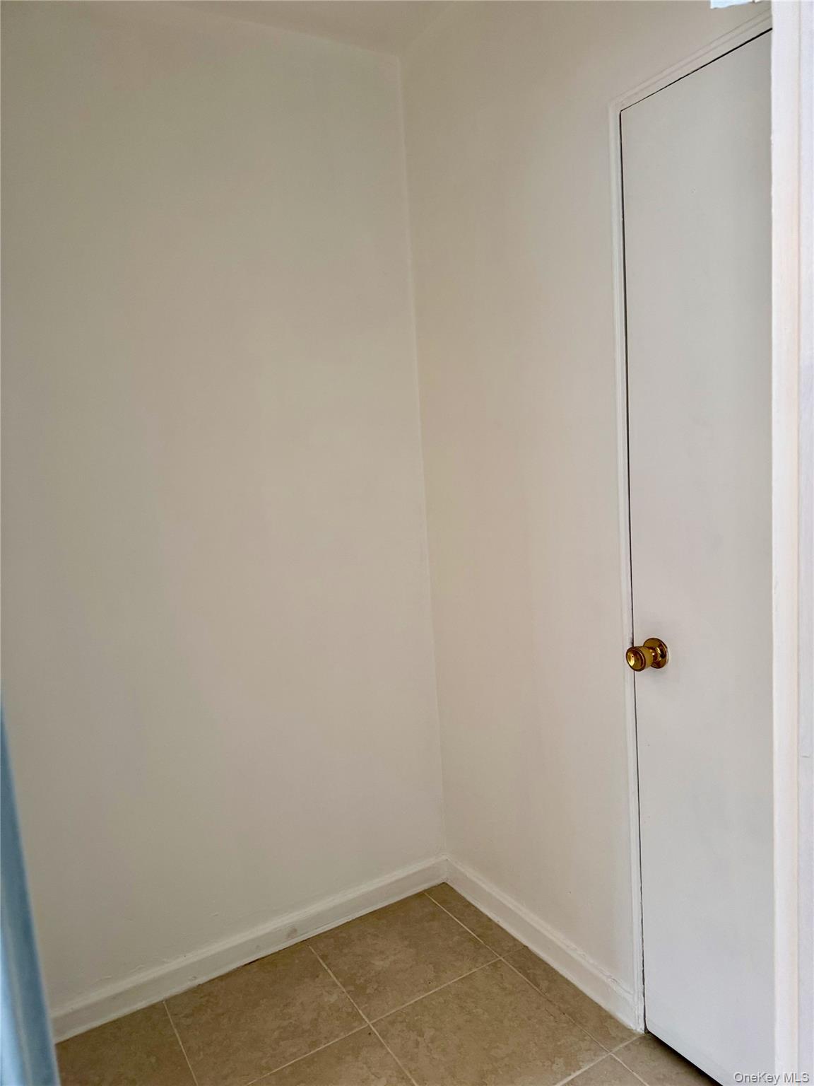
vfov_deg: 71.6
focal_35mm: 24
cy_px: 543
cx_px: 407
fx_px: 752
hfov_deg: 56.8
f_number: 1.78
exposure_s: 1/60
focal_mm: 6.76
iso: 200
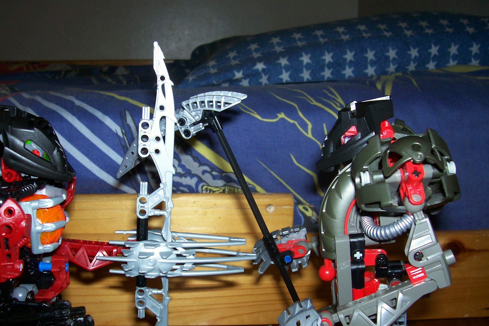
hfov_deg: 49.5
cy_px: 197
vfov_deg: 34.1
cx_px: 226
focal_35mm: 39
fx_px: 530
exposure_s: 1/64
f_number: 2.7
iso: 80
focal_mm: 5.6
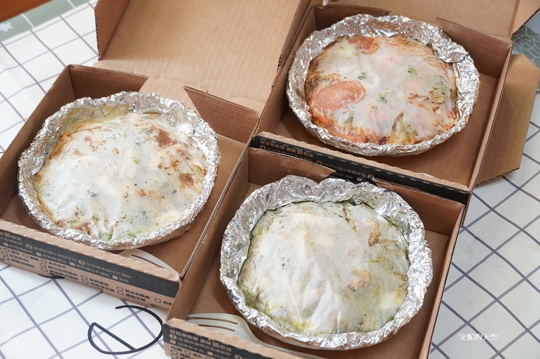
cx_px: 270
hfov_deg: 31.9
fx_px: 945
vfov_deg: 21.6
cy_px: 180
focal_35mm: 63
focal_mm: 42
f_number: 5
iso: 1000
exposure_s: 1/50
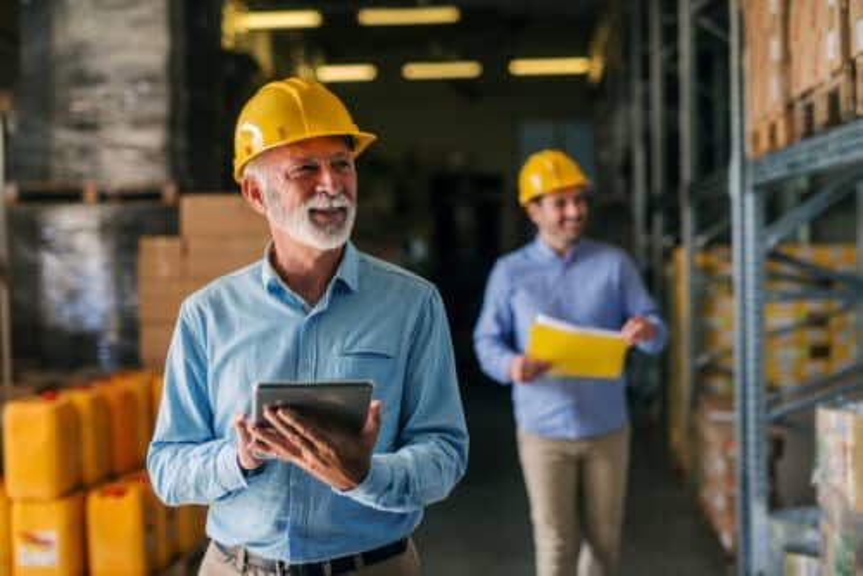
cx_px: 432
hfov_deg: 39.6
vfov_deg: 27.0
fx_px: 1199
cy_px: 288
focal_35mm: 50
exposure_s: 1/500
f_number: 2
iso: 320
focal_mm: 50
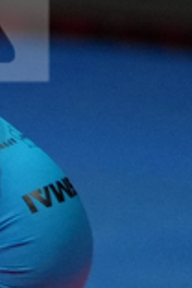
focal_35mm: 1803
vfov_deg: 1.1
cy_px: -561
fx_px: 14423
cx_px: -1063
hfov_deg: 0.8
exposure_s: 1/1000
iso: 800
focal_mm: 176
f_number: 2.8
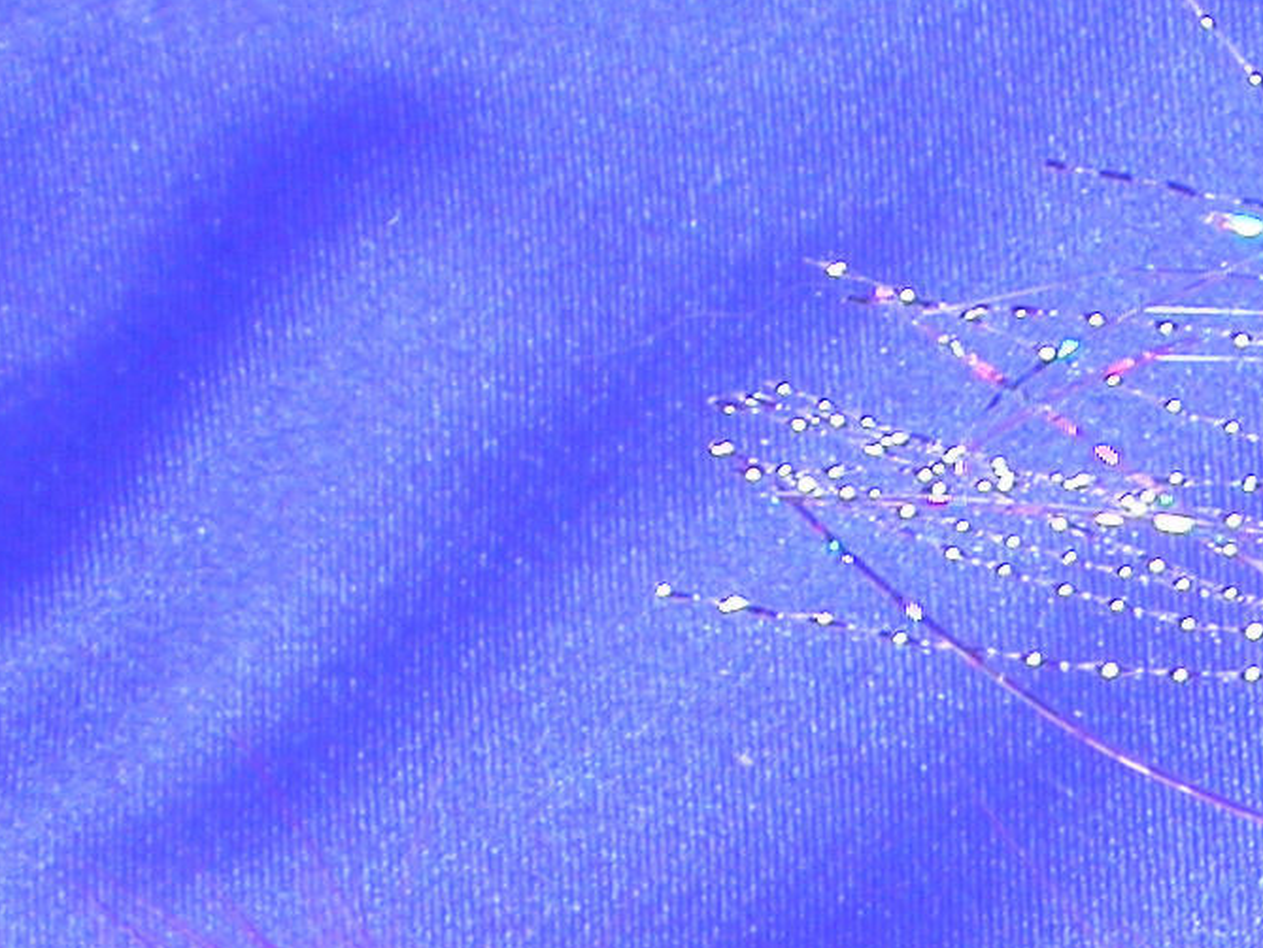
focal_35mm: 258
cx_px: 1803
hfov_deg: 7.6
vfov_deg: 5.7
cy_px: 1345
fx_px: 9415
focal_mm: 15.8
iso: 111
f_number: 9.8
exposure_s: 1/4.4
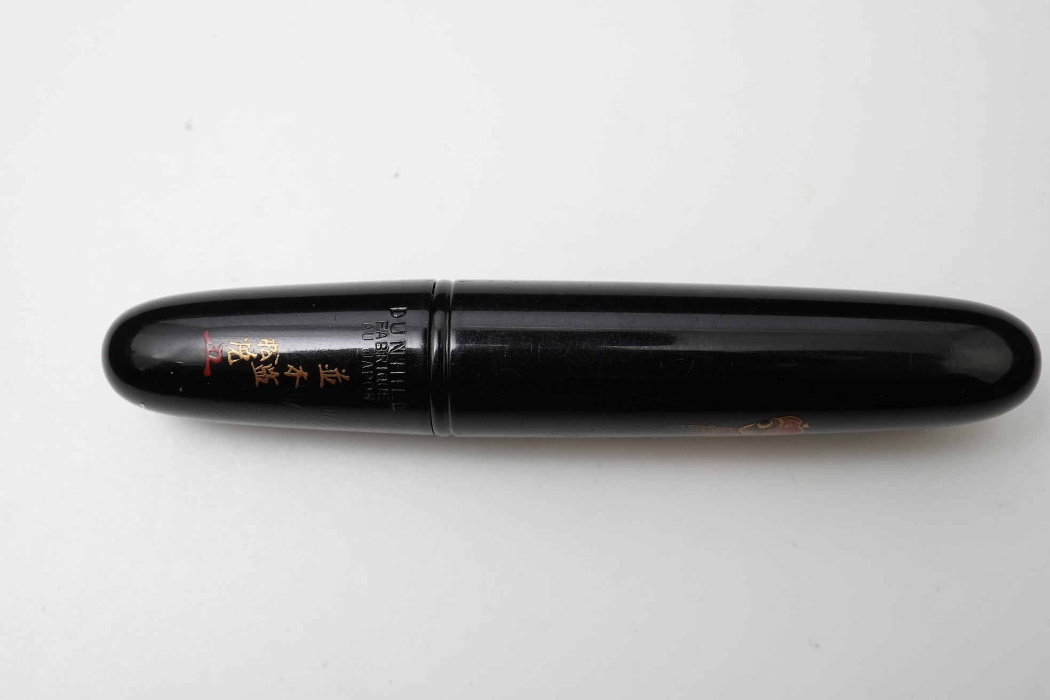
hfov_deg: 43.6
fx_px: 1312
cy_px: 350
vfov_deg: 29.9
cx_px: 525
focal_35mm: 45
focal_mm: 30
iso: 500
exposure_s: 1/125
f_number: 18
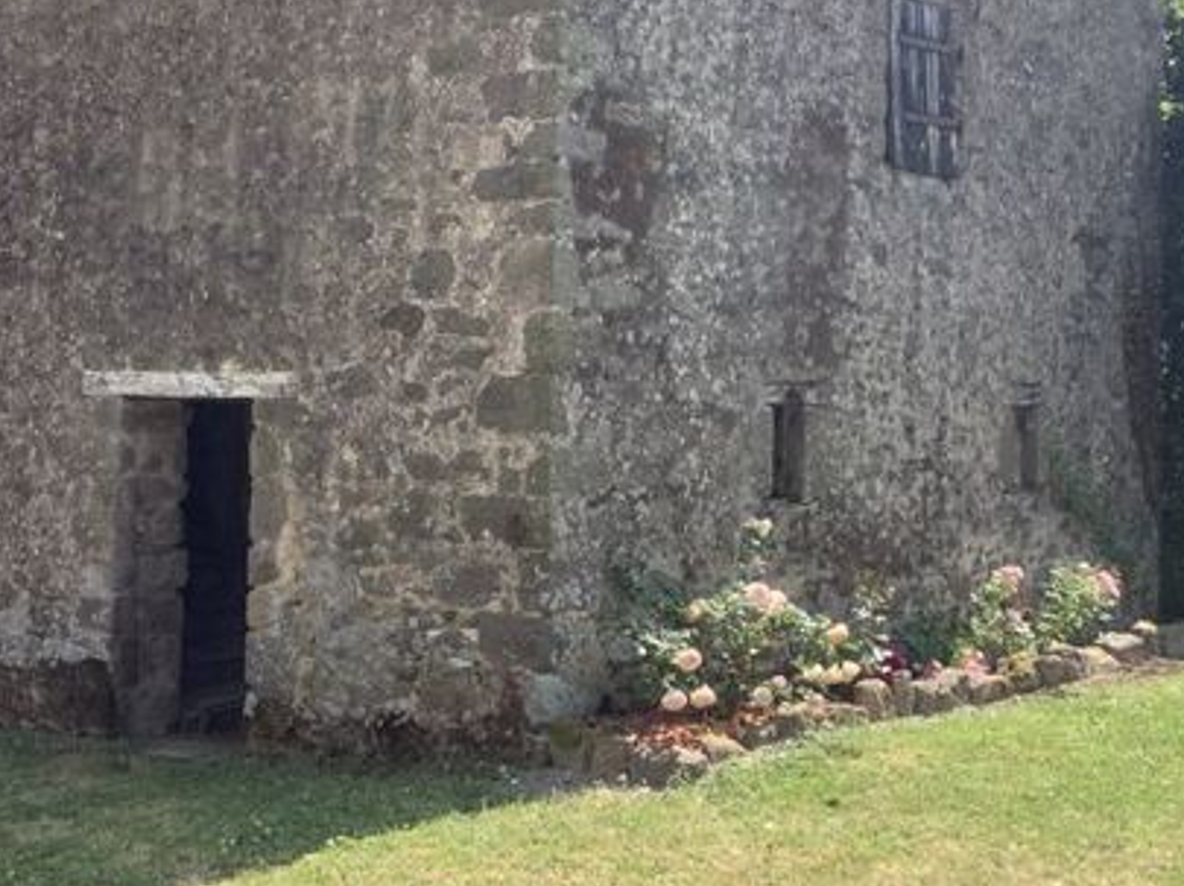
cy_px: 333
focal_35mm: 54
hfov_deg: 35.4
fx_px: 1845
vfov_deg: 26.9
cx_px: 458
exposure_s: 1/460
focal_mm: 3.3
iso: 25
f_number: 2.4
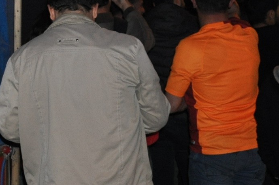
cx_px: -130
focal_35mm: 84
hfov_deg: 20.9
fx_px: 650
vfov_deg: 15.8
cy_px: -17
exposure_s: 1/60
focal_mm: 18
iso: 800
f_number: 3.5
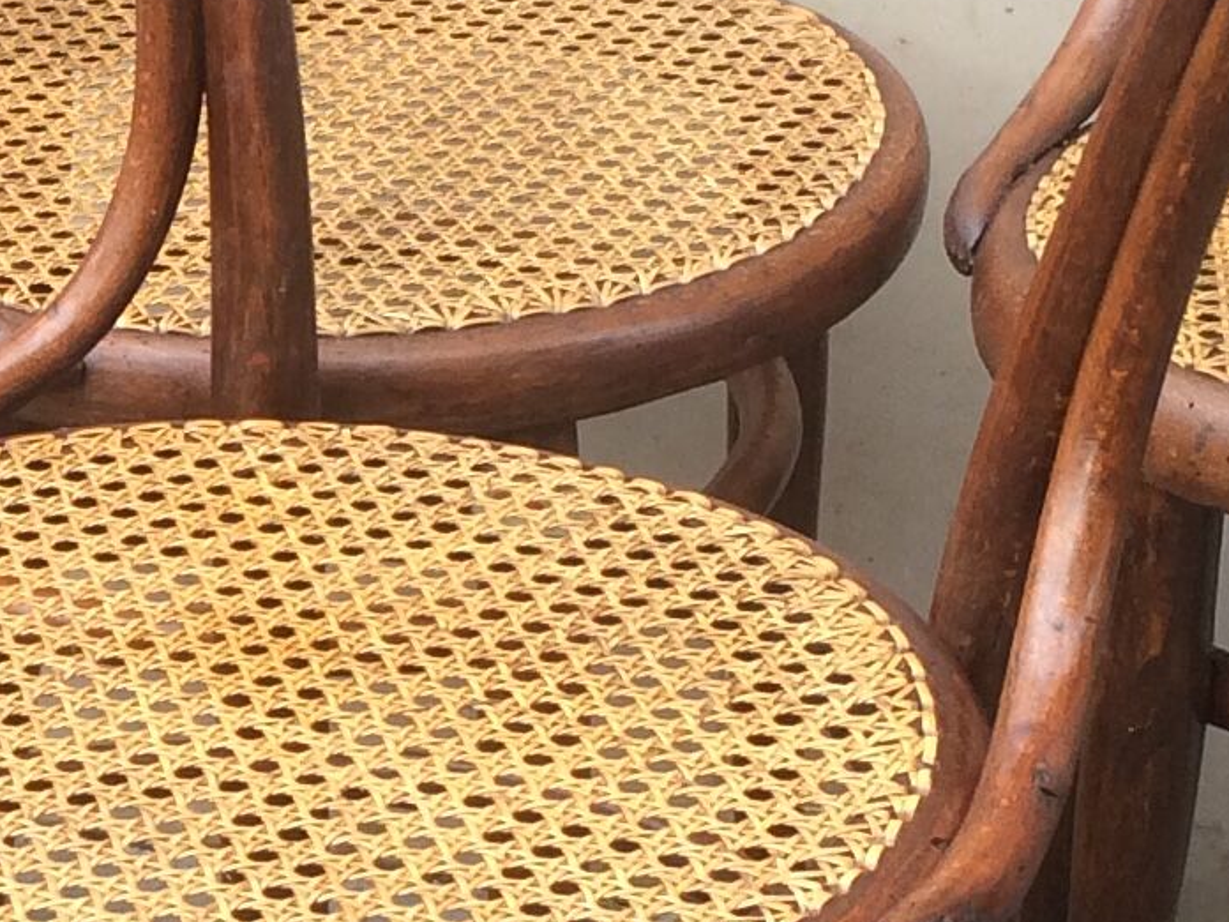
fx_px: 4829
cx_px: -270
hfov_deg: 14.0
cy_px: 920
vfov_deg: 10.8
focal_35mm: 136
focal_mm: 4.15
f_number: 2.2
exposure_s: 1/117
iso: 32
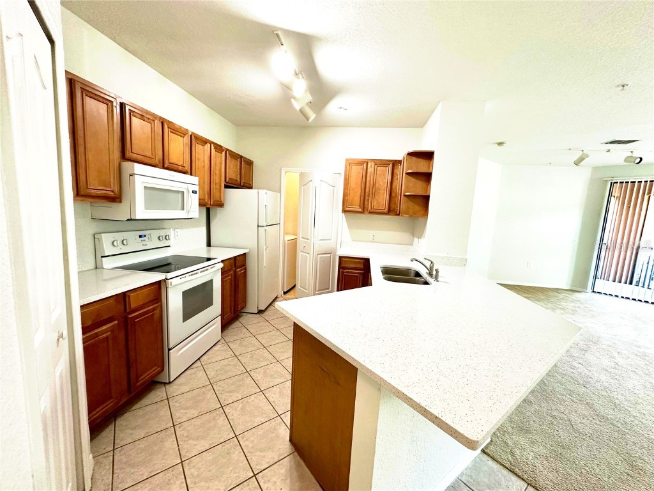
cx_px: 327
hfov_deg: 102.1
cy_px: 246
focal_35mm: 14
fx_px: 265
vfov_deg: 85.7
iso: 200
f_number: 2.2
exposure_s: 1/60
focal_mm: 2.22
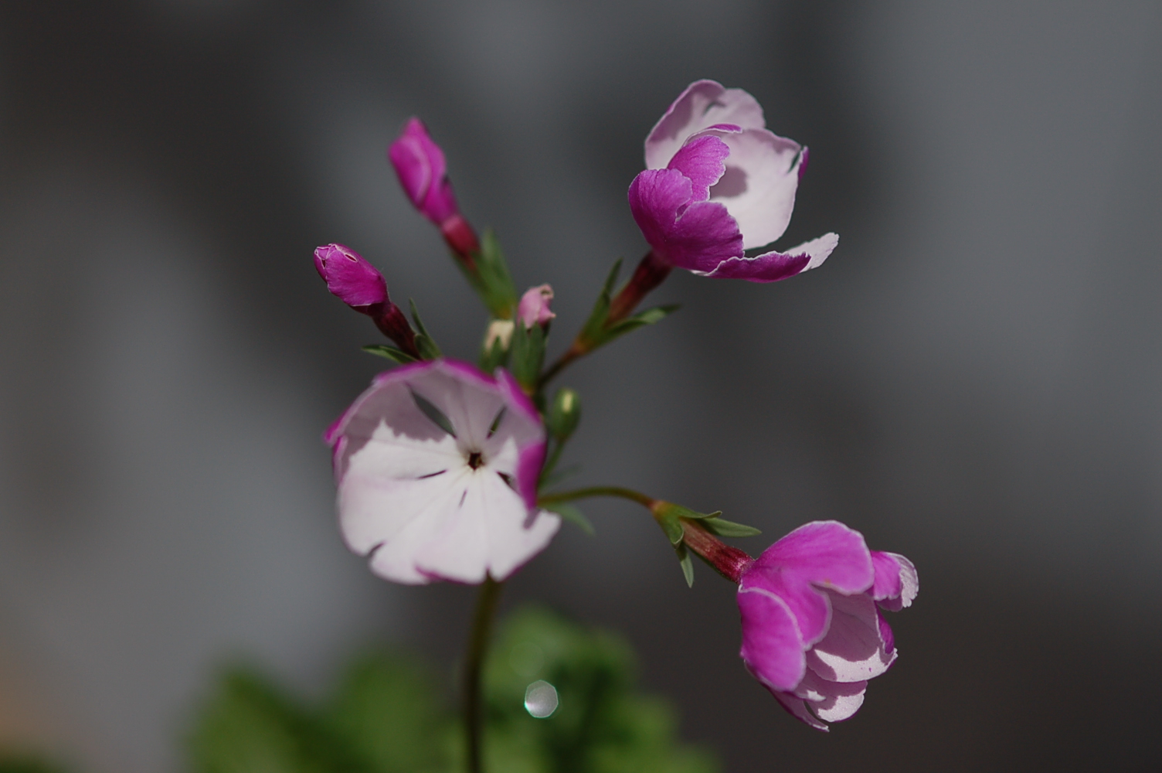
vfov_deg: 8.7
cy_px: 386
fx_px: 5079
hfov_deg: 13.1
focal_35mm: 158
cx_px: 581
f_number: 4
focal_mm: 105
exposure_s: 1/4000
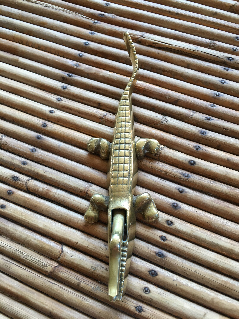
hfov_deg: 48.2
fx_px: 267
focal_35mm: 29
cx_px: 120
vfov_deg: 61.7
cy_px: 160
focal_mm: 4.15
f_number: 2.2
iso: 80
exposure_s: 1/33
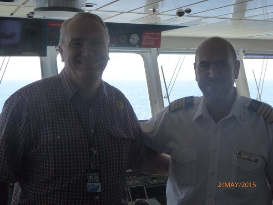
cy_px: 102
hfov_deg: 36.2
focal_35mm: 53
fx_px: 418
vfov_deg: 27.5
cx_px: 136
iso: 320
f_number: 4.1
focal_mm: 9
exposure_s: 1/200
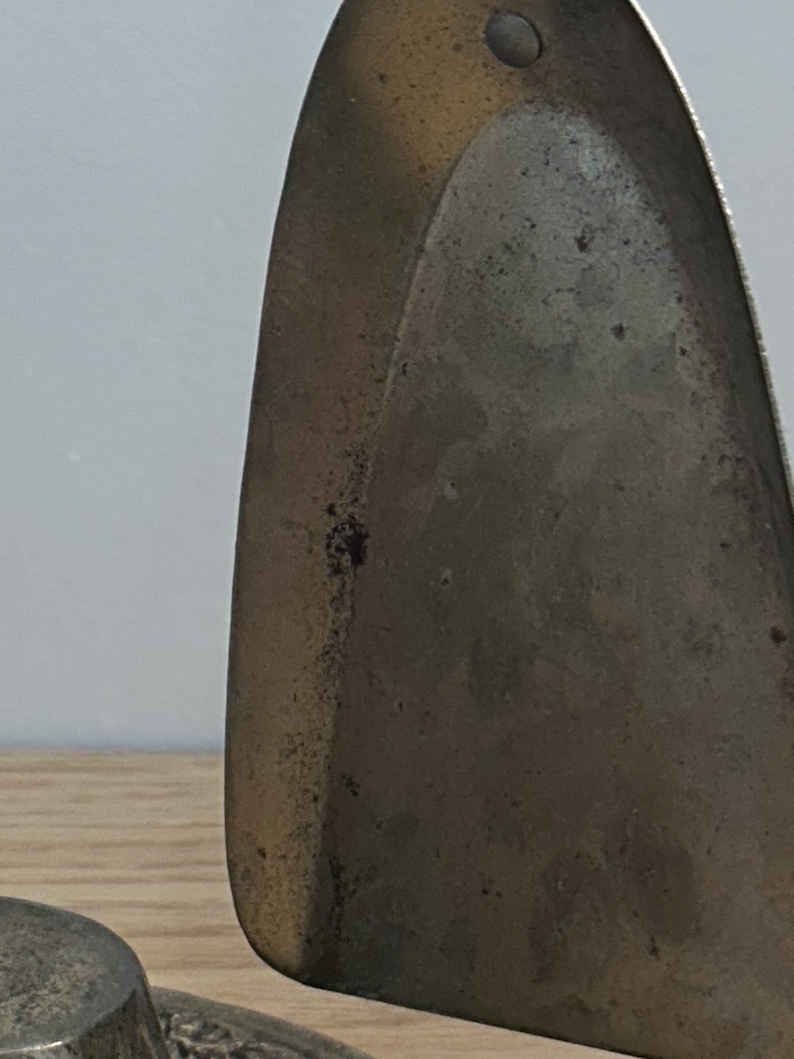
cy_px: -166
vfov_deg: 19.2
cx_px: -62
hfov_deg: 14.9
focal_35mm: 97
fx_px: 2968
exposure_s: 1/120
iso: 64
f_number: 1.5
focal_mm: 5.7
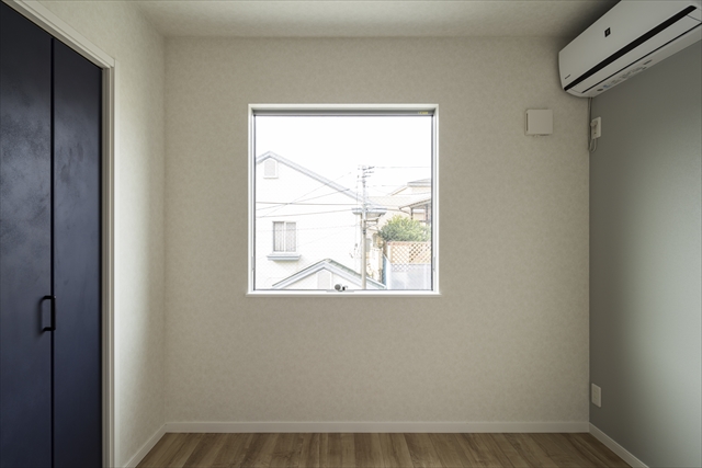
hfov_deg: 93.3
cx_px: 351
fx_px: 332
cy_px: 234
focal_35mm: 17
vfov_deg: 70.5
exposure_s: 1/3
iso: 100
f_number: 11
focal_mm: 17
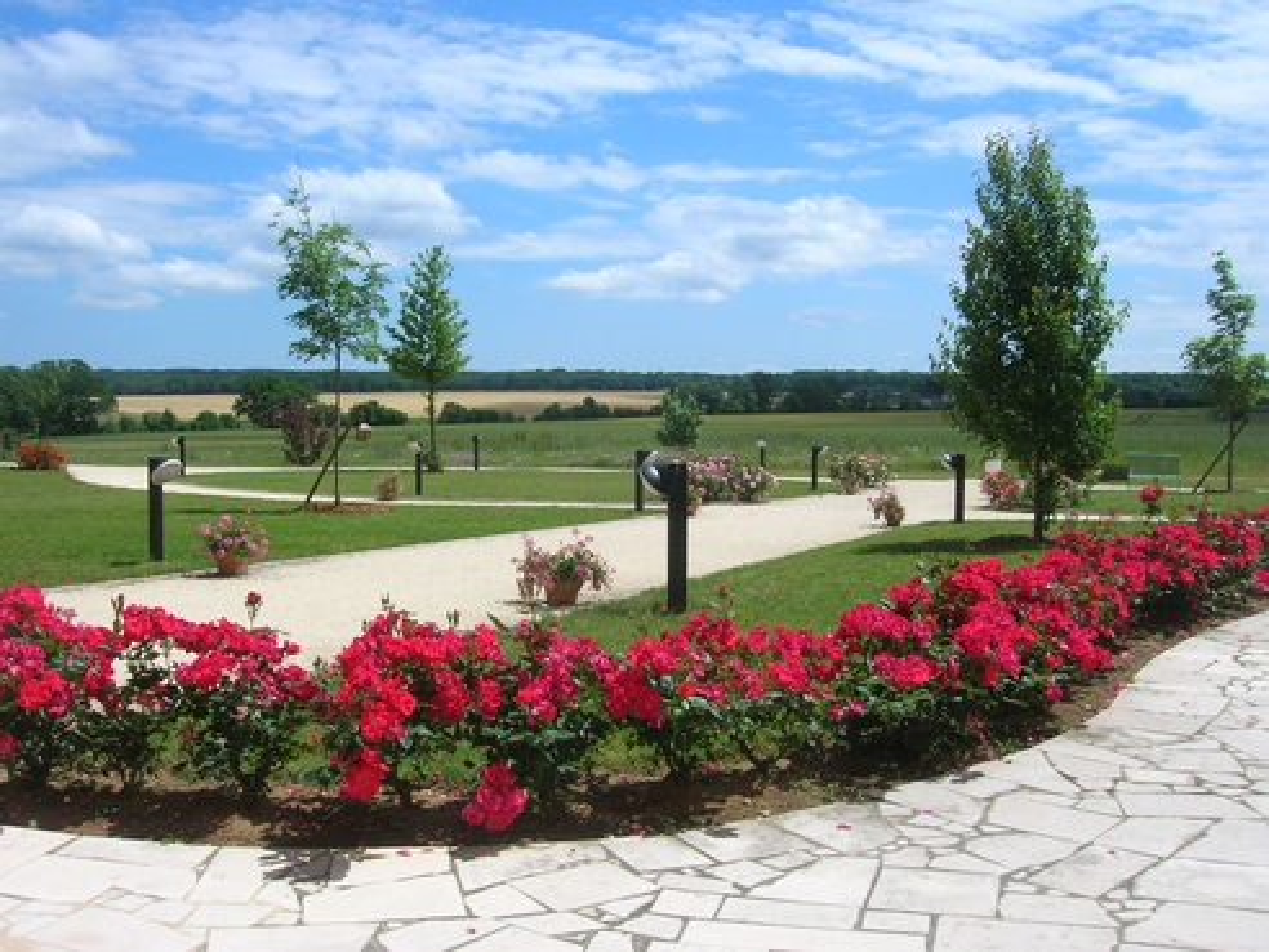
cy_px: 476
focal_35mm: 34
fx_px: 1246
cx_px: 634
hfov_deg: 54.0
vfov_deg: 41.8
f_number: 4.9
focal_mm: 5.7
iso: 50
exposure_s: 1/516
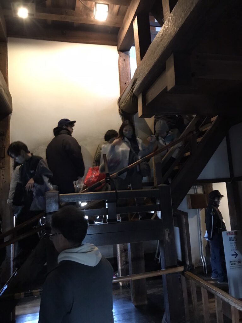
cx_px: 121
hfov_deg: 49.7
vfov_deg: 63.4
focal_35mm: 28
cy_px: 162
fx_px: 261
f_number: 1.8
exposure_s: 1/6
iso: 80
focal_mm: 3.99
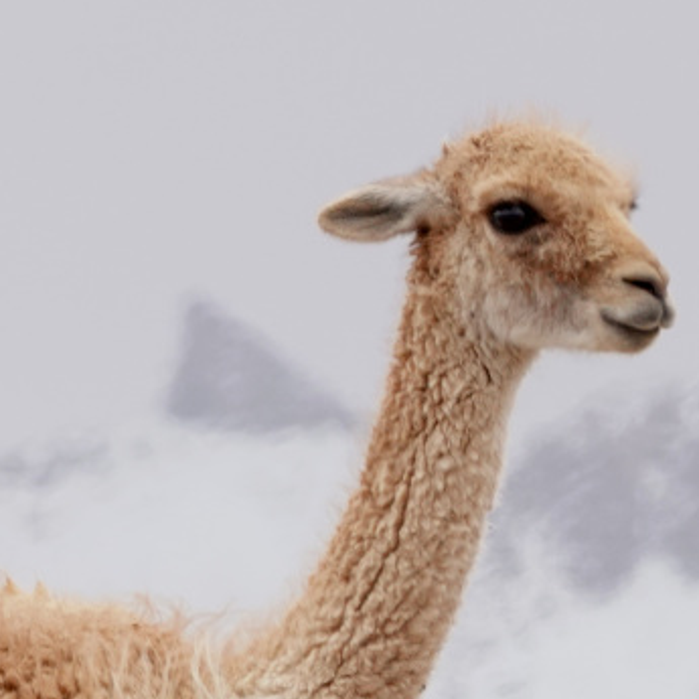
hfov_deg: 0.8
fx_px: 50672
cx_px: 12
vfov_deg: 0.8
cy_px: 788
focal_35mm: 2218
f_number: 8
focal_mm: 220
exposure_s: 1/400
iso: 320
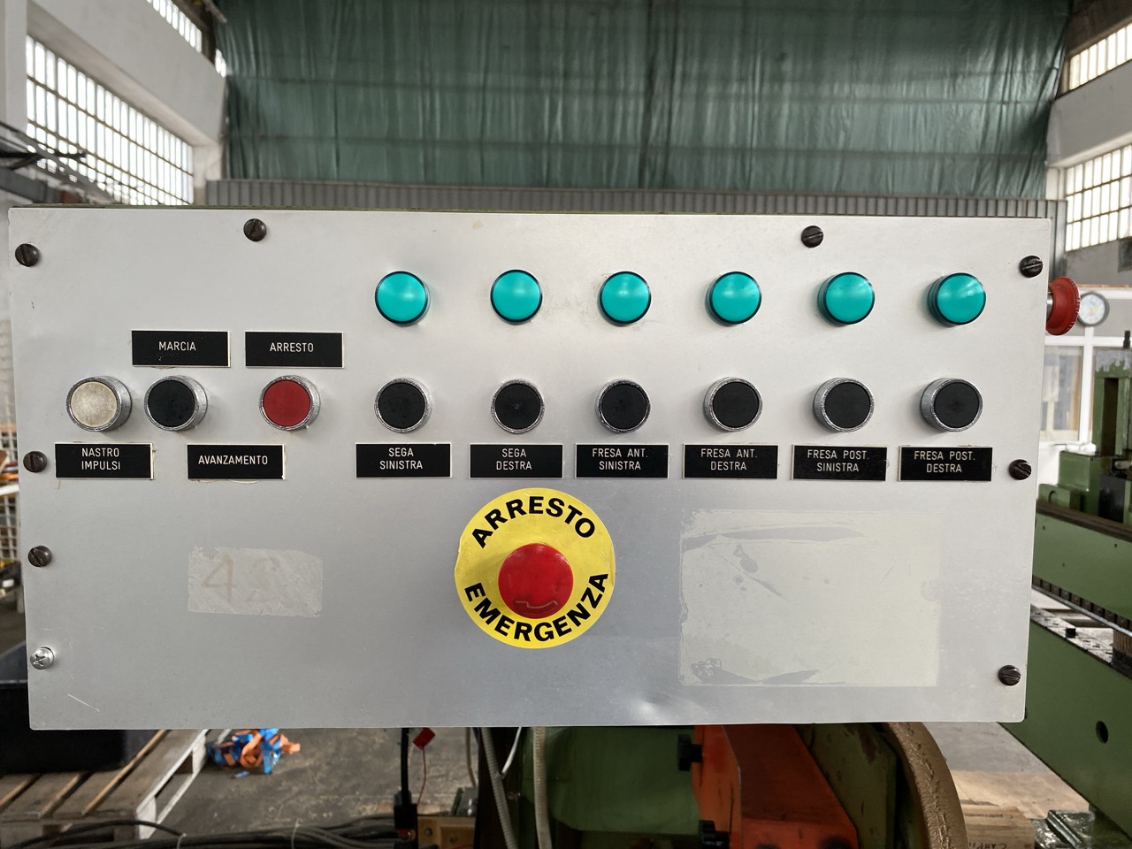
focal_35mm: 26
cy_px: 424
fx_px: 850
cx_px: 566
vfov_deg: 53.1
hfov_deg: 67.3
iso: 100
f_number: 1.8
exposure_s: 1/121
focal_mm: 4.25
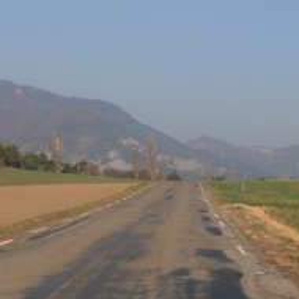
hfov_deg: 16.4
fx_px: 1036
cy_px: 269
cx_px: 190
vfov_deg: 16.2
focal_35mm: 106
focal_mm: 6.3
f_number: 4.9
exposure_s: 1/592
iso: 79
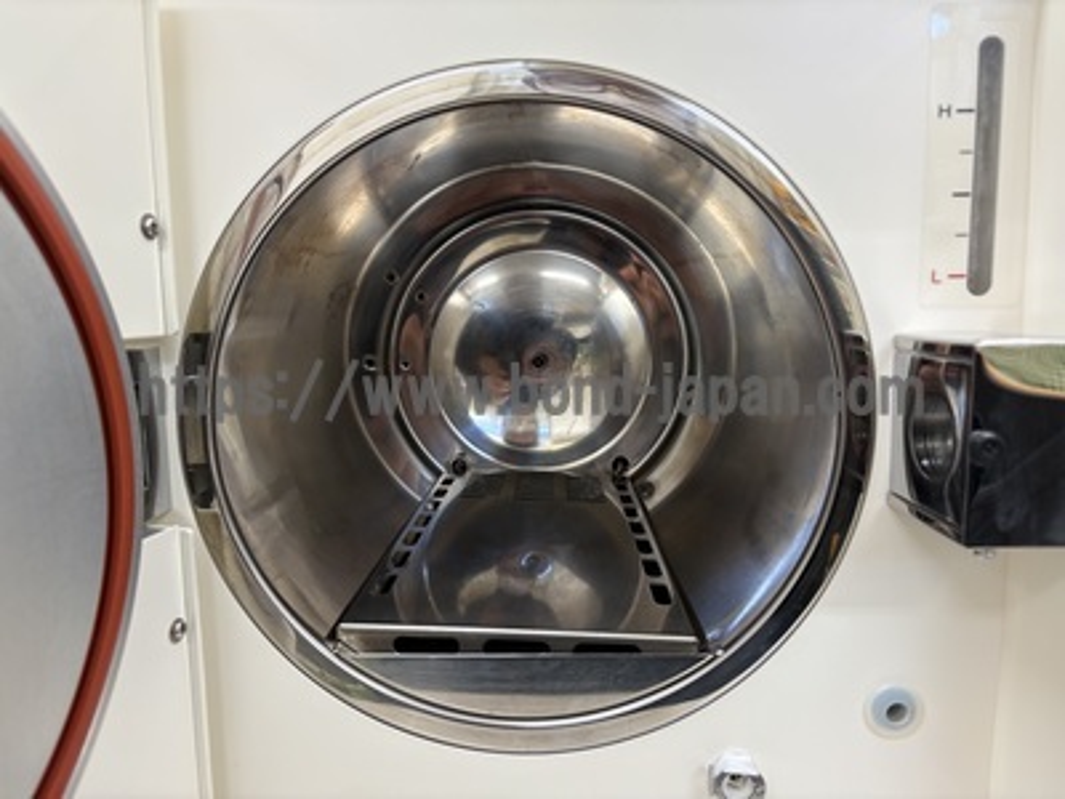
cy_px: 400
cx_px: 532
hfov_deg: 67.3
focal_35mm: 26
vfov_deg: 53.1
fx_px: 800
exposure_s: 1/120
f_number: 1.6
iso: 80
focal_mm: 5.96
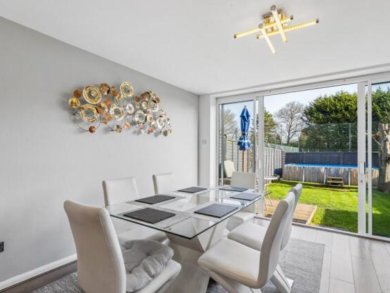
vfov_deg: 71.6
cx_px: 209
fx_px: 203
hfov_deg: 87.6
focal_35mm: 18
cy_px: 150
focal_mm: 16
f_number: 5.6
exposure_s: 1/250
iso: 400
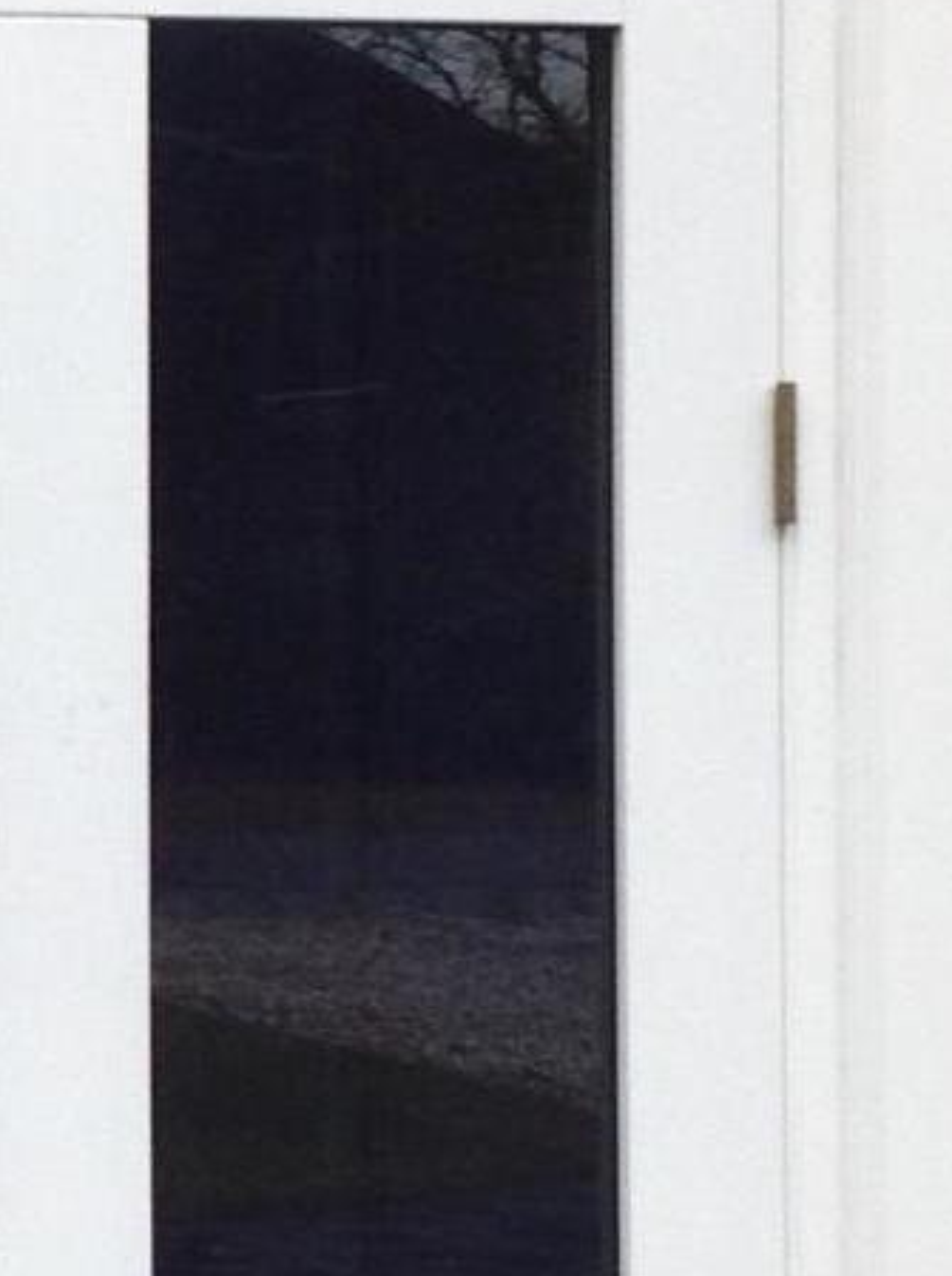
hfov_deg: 9.4
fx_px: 5740
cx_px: -209
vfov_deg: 12.7
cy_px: 620
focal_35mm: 156
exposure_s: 1/120
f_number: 2.4
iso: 64
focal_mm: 4.28
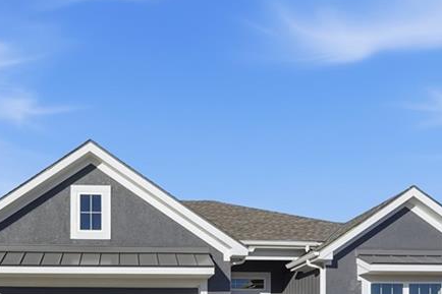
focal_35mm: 34
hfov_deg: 53.7
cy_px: 292
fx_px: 422
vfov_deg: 34.9
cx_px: 134
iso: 1000
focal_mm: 14.6
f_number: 10
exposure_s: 1/8000
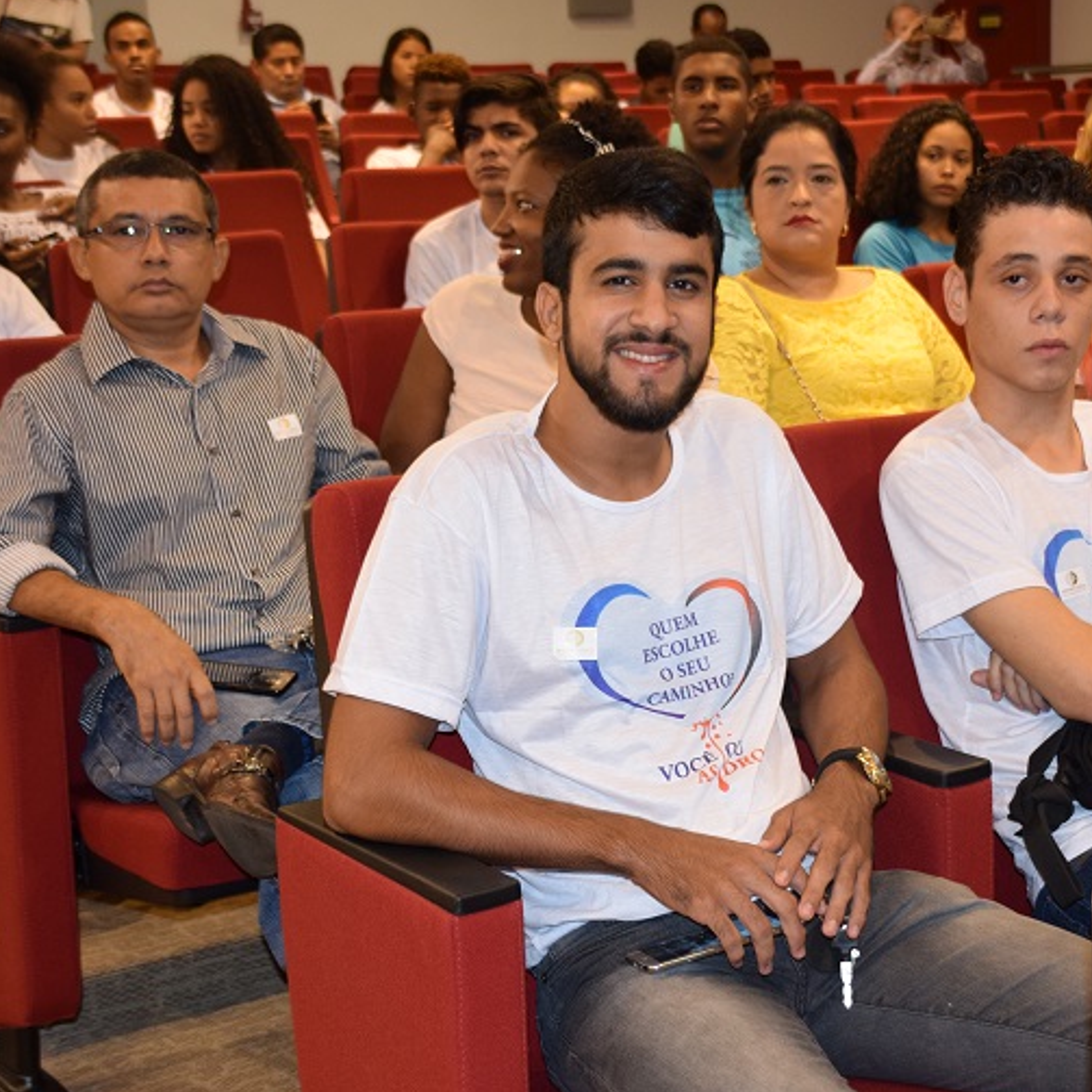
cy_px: 536
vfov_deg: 23.7
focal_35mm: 73
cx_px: 723
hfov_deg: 23.6
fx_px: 2605
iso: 800
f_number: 4.5
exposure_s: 1/80
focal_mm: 32
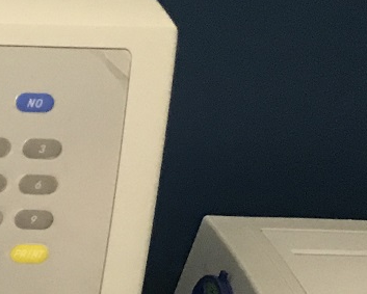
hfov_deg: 14.0
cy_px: 414
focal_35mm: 116
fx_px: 1261
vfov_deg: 12.7
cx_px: -364
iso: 100
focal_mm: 3.99
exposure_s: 1/17
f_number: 1.8
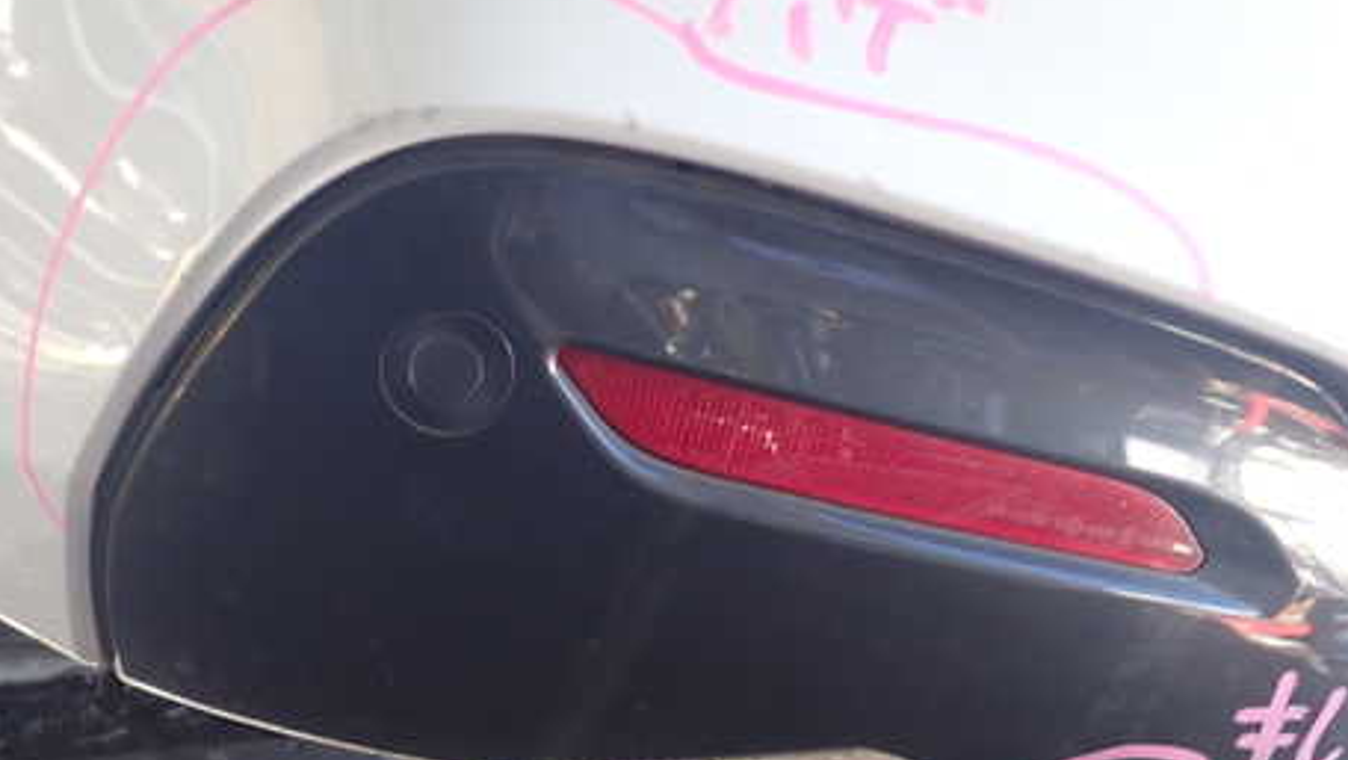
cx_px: 736
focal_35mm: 43
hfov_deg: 47.3
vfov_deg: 27.7
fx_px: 1538
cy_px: 311
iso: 160
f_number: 2.3
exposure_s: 1/60
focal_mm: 5.4
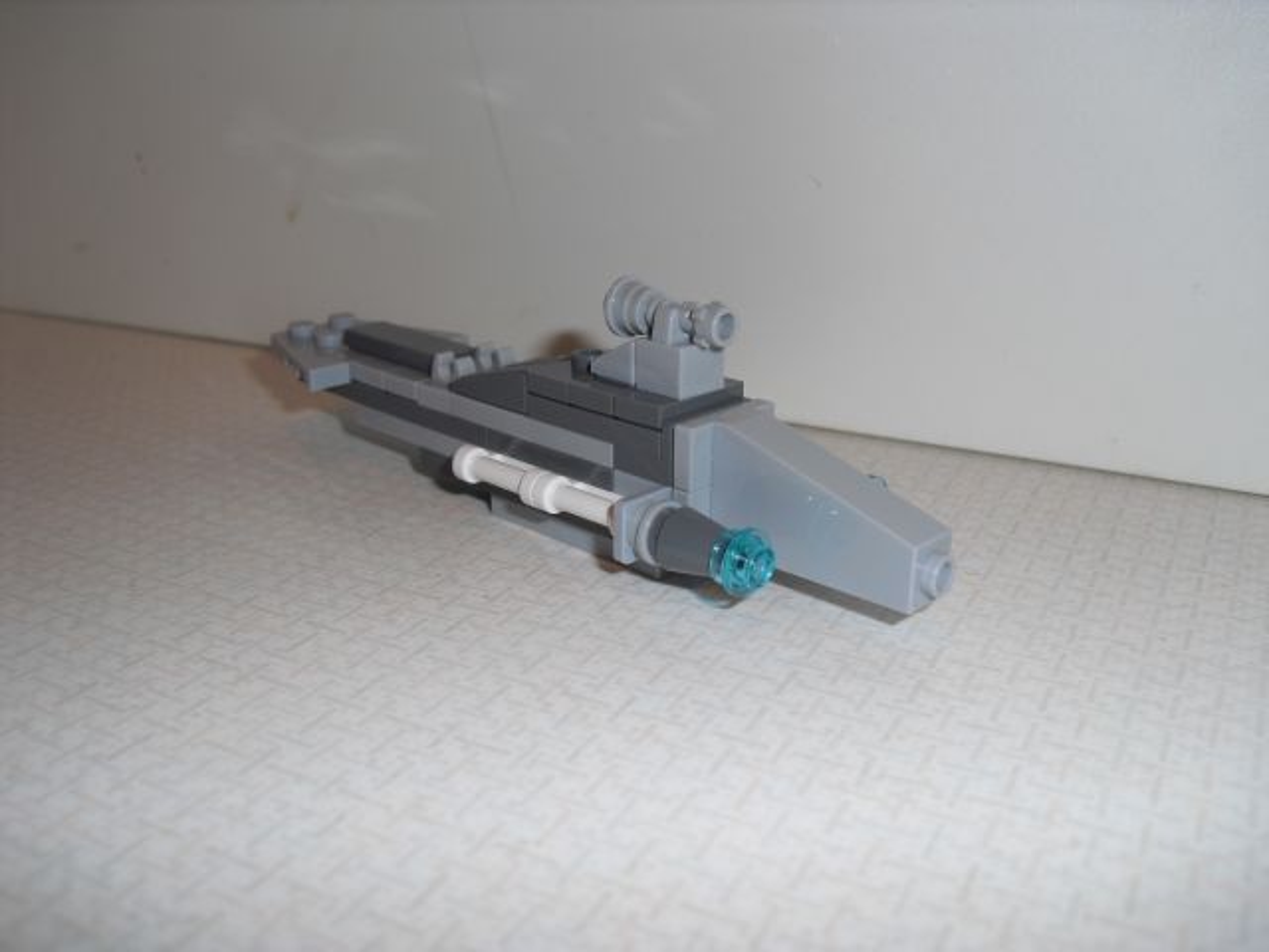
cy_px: 476
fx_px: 1320
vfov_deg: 39.7
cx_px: 634
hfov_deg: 51.4
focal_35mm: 36
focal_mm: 6.3
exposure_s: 1/60
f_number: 3.1
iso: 64
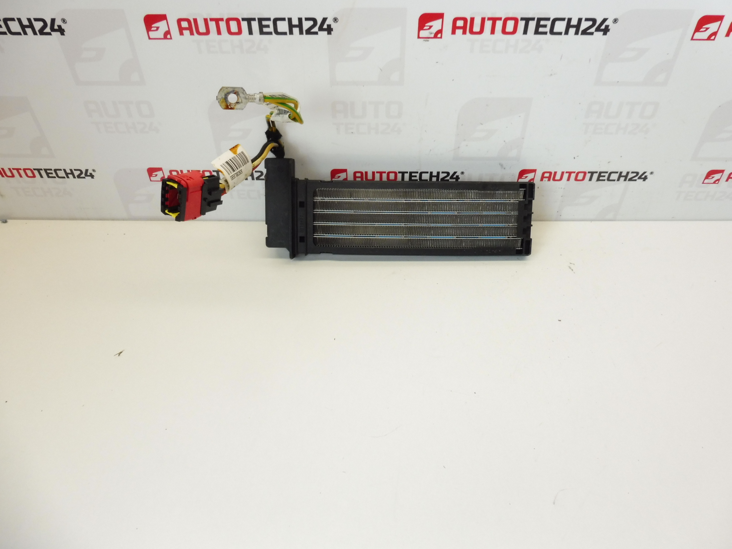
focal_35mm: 24
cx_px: 366
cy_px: 274
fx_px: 508
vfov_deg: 56.8
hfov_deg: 71.6
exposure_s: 1/125
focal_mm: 4.3
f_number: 4
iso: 200
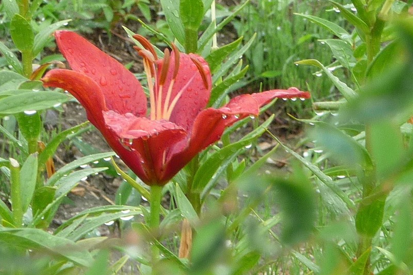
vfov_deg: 4.2
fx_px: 3796
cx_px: 206
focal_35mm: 331
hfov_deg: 6.2
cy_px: 120
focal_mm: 32.3
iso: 160
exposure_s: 1/80
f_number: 4.8
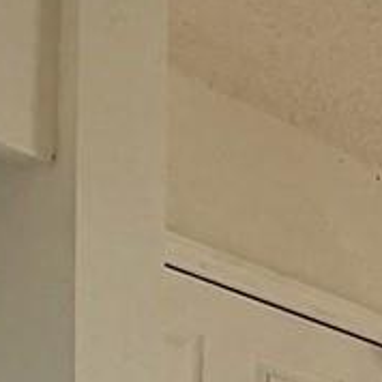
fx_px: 1386
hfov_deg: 11.8
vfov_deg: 12.4
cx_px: 1002
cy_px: 917
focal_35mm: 111
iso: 64
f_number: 2.2
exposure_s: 1/502
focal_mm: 2.22
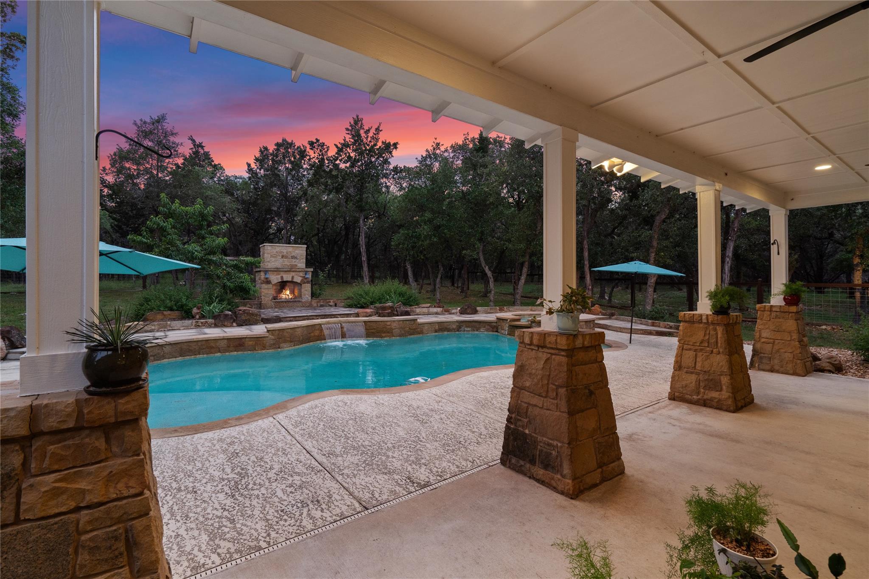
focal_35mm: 16
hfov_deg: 96.7
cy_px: 290
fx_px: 386
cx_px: 434
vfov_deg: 73.7
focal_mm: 16
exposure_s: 1/5
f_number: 8
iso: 500
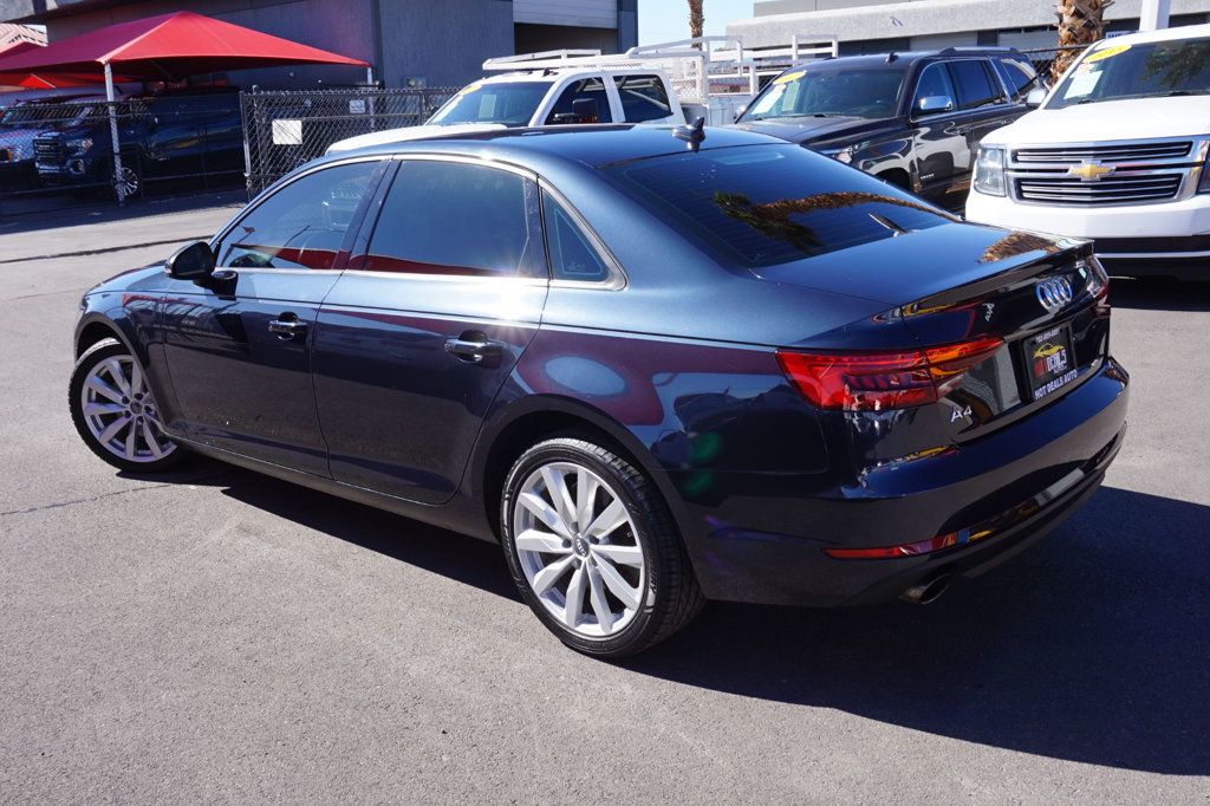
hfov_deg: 59.5
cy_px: 403
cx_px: 605
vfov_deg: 41.7
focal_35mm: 32
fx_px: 1058
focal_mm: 21
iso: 100
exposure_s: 1/80
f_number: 11
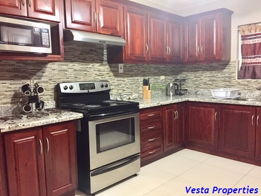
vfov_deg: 48.2
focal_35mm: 29
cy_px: 98
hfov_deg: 61.7
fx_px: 219
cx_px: 130
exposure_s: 1/15
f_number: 2.2
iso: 320
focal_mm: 4.15
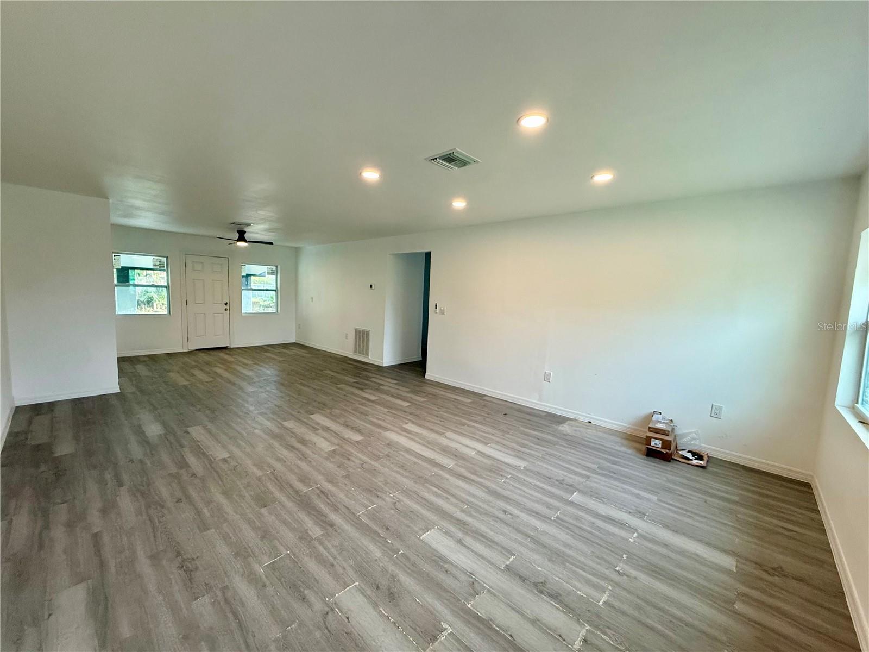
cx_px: 434
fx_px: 351
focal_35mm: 14
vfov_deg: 85.7
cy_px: 326
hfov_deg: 102.1
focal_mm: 2.22
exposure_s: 1/120
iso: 160
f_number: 2.2
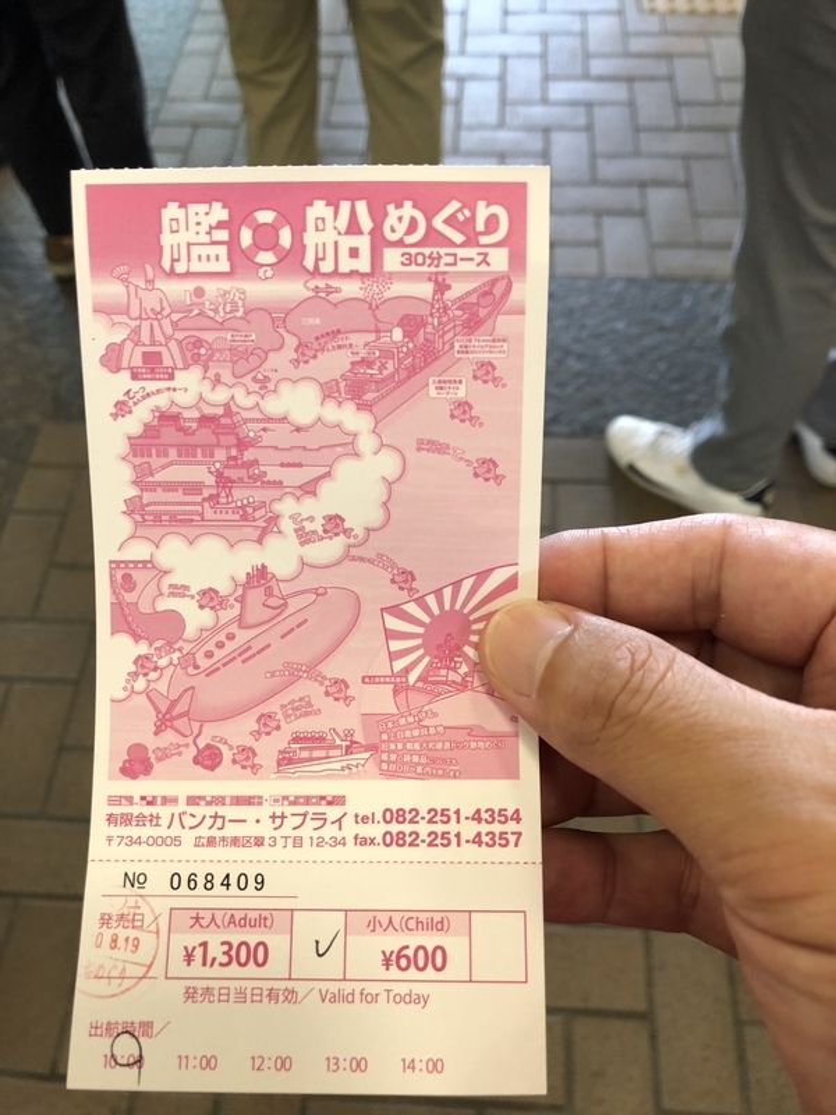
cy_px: 558
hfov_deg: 49.7
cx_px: 418
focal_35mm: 28
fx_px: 902
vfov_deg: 63.4
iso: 40
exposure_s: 1/20
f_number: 1.8
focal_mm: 3.99
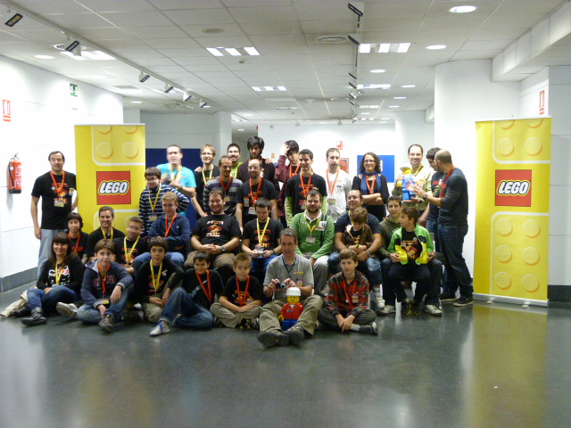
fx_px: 643
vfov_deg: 36.8
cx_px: 286
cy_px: 214
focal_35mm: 39
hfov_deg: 47.9
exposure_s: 1/8
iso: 400
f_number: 3.1
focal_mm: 7
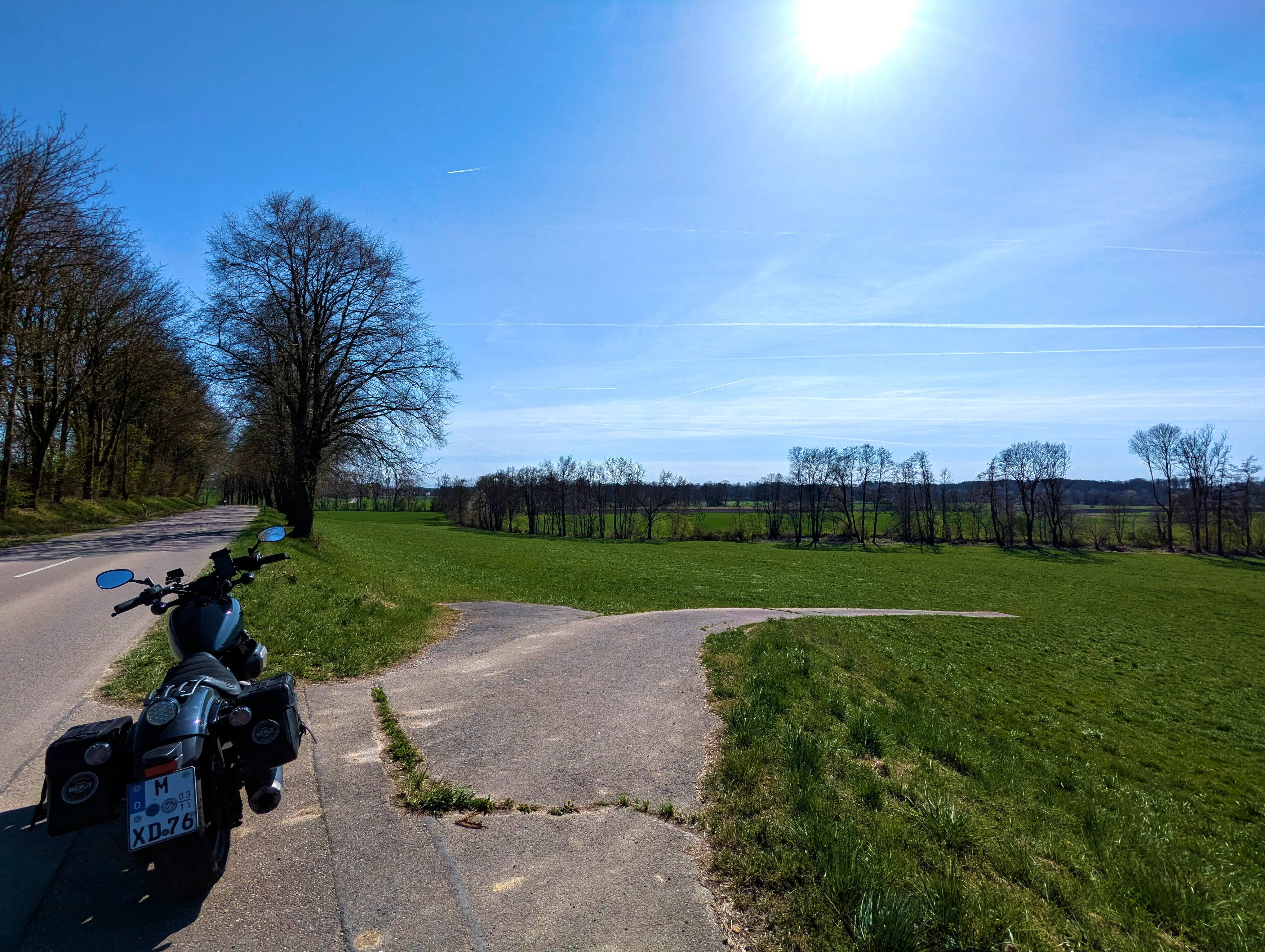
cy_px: 476
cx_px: 632
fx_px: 586
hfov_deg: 94.4
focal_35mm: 16
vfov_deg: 78.2
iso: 35
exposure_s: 1/3322
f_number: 2.2
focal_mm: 2.35
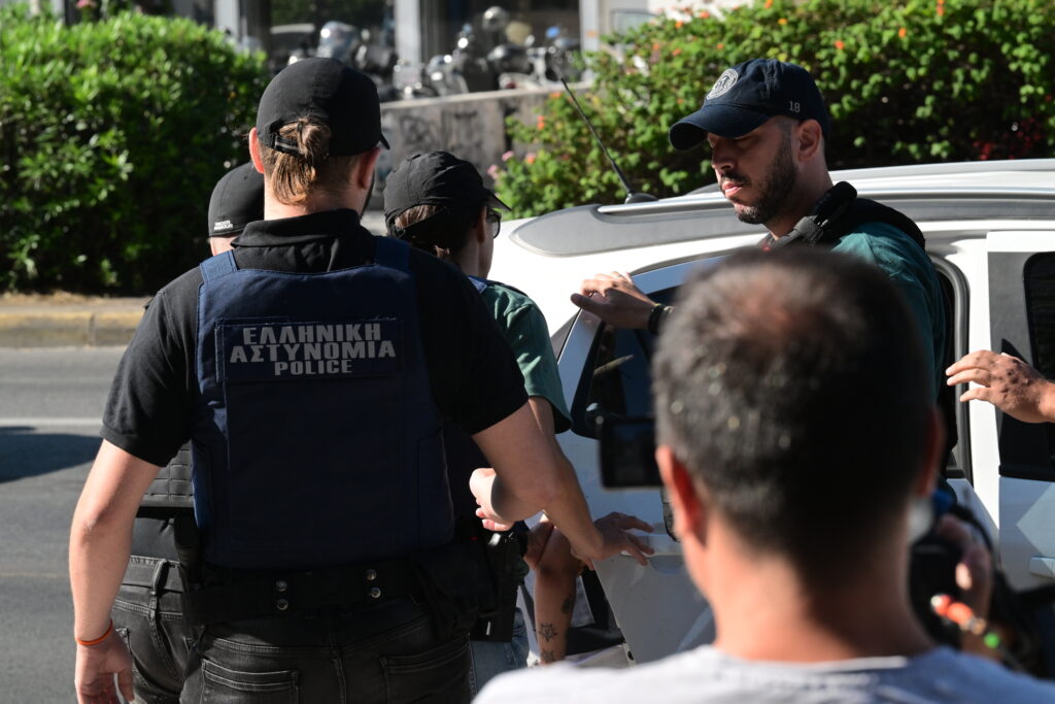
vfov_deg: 10.2
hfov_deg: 15.2
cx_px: 528
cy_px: 352
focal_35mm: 135
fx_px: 3957
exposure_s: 1/1250
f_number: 11
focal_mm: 135
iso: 1600
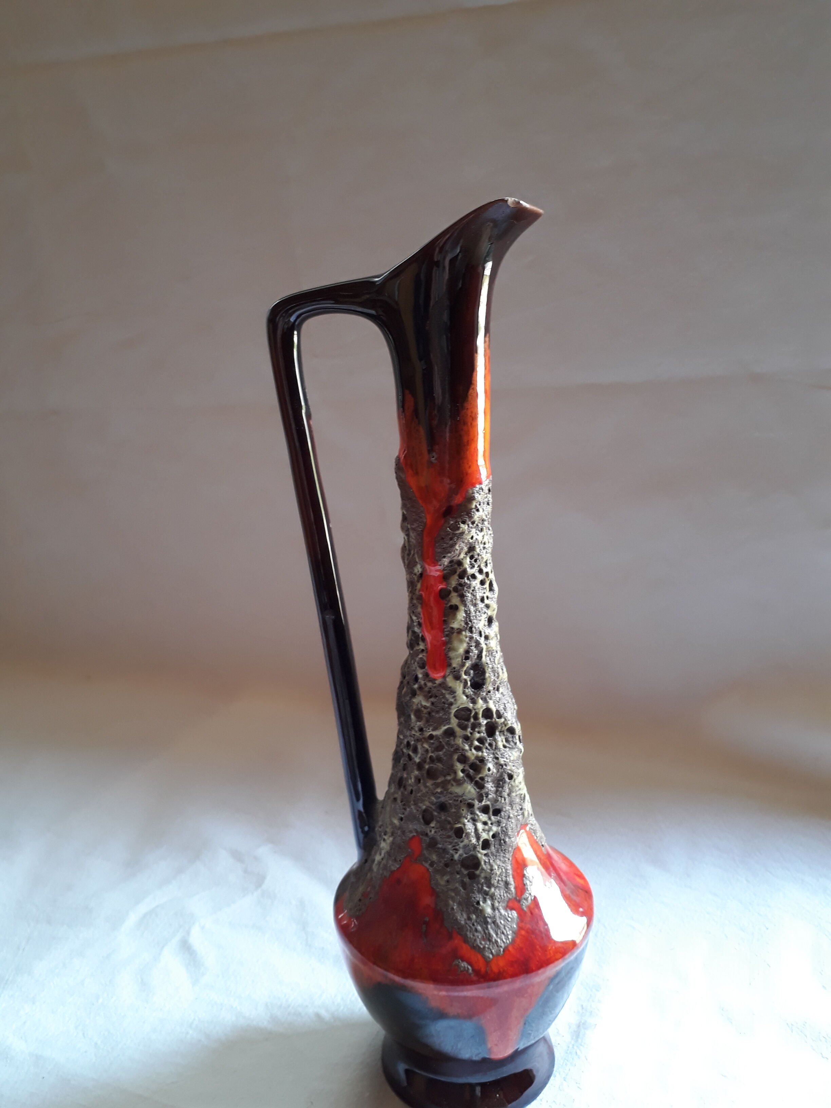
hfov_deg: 51.4
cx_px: 416
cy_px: 554
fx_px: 864
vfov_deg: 65.3
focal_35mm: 27
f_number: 1.9
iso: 80
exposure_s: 1/33
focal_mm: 3.6
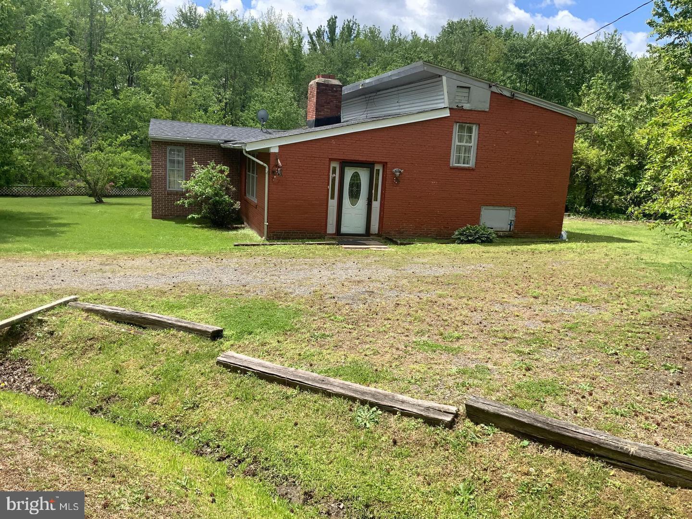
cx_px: 346
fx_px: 580
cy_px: 260
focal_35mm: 29
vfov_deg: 48.2
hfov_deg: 61.7
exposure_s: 1/1098
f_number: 1.8
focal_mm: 3
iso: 16
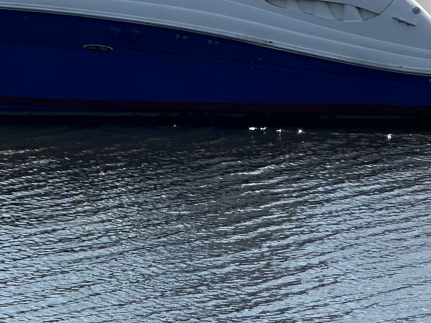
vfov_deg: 5.3
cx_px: -4
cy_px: -116
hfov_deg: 7.1
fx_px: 3462
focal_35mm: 278
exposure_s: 1/1449
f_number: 2.8
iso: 32
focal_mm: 9
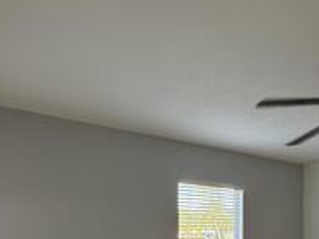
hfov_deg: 58.4
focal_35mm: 30
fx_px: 276
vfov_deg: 41.3
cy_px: 234
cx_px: 217
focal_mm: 2.22
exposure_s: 1/99
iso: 100
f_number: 2.2
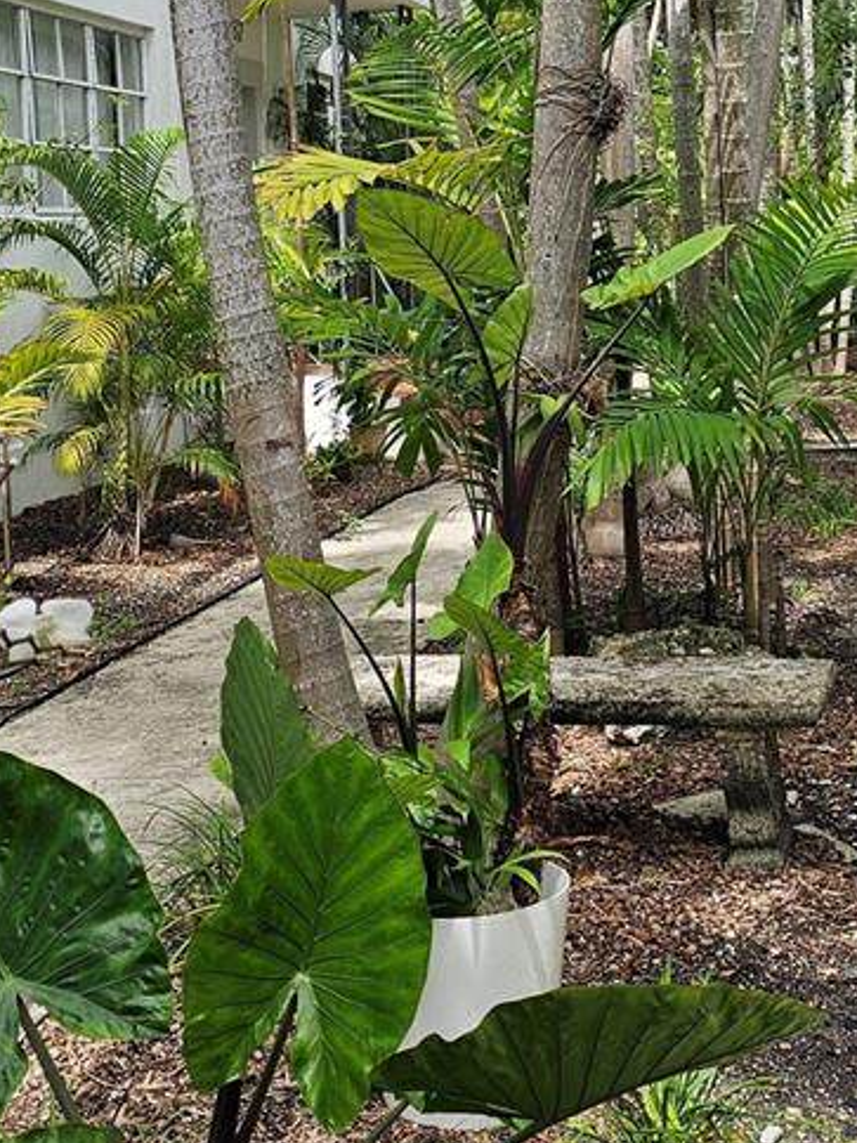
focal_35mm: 57
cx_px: 545
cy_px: 231
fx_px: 1882
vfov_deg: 32.9
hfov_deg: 25.6
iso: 12
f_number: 1.7
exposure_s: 1/180
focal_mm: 6.3
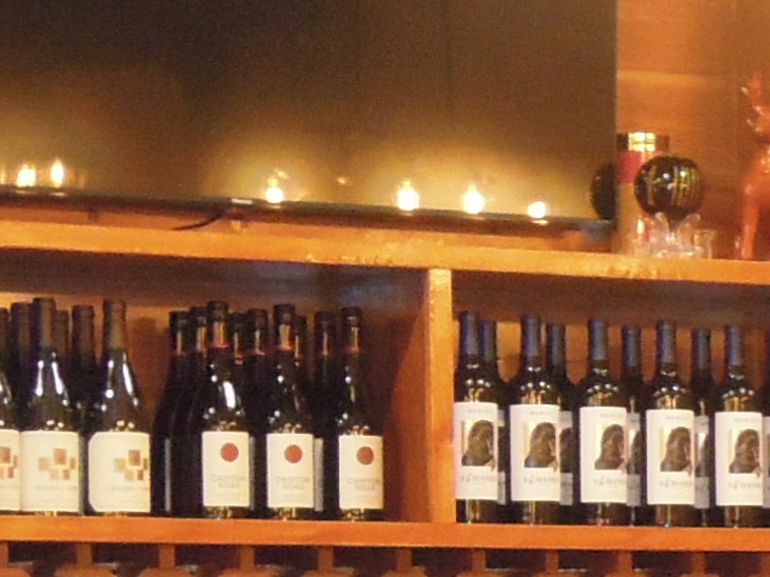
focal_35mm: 219
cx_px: 1460
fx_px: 4871
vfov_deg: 6.8
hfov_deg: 8.6
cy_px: 613
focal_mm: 7.2
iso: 720
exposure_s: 1/40
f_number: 3.3
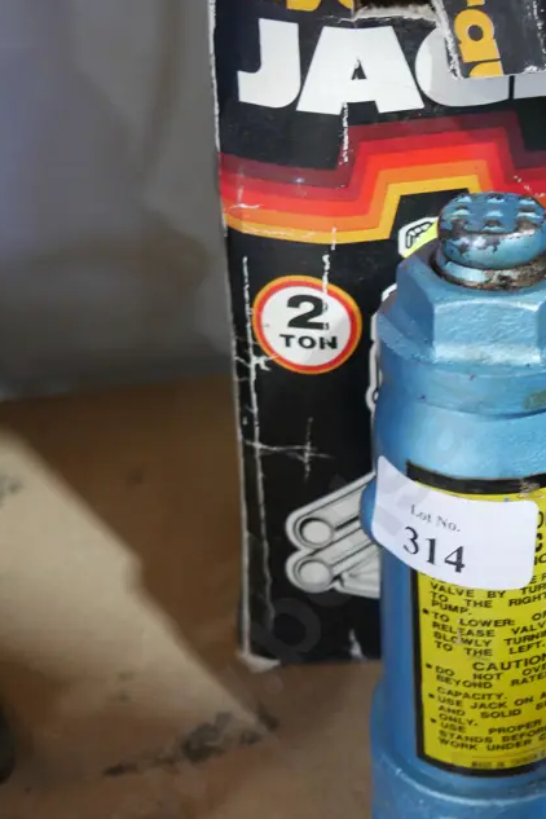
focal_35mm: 64
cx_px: 483
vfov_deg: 31.4
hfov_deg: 20.8
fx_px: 1456
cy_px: 369
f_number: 4.1
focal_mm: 19
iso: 1600
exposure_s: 1/60
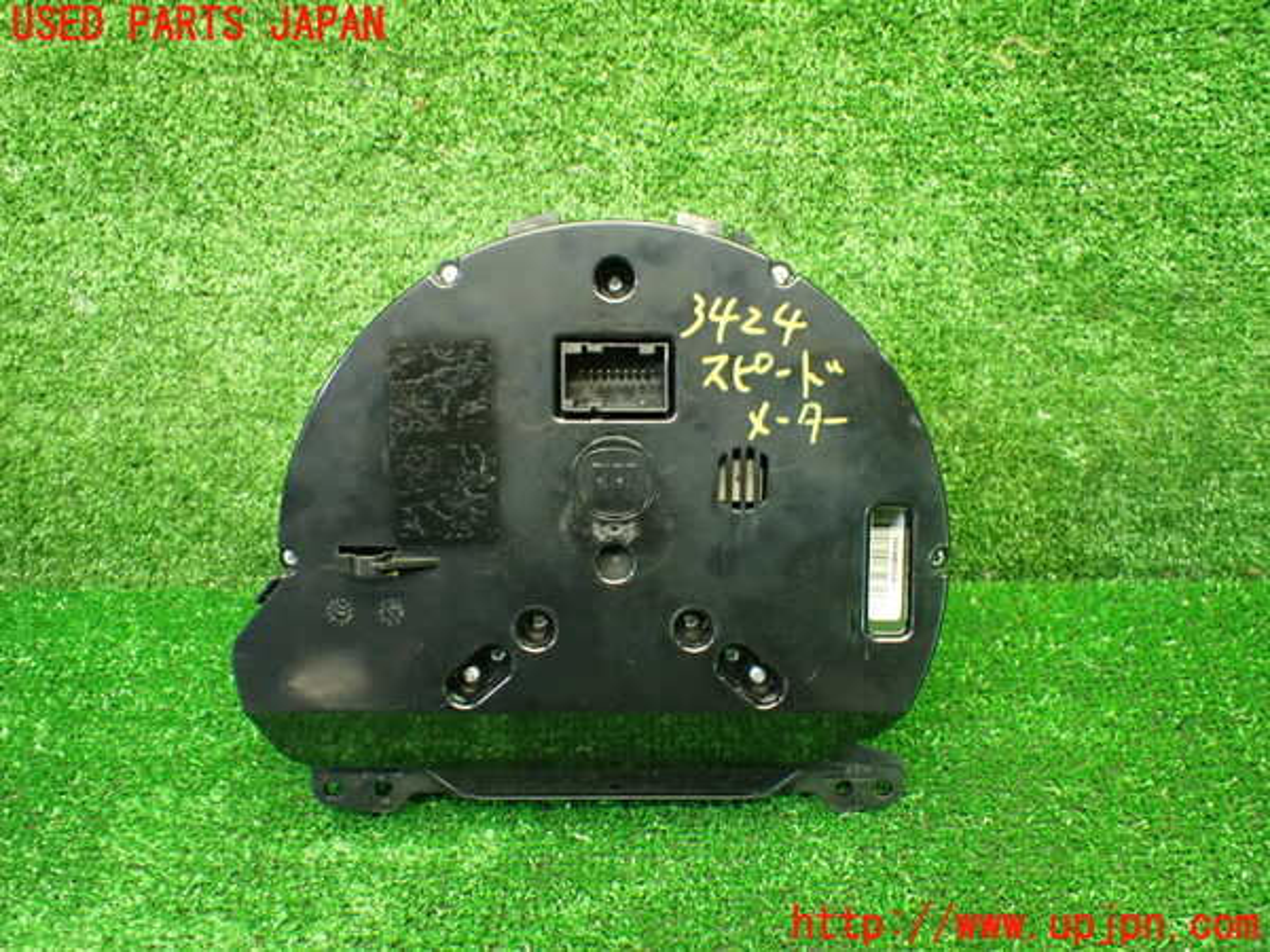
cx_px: 635
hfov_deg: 60.0
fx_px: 1101
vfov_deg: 46.8
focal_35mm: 30
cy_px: 476
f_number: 2.3
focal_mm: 5.4
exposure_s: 1/60
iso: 800
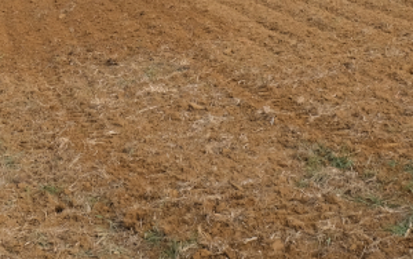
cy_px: -117
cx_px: 51
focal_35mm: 110
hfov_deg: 18.6
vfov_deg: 11.5
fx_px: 1239
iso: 160
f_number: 6.4
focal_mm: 18
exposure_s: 1/300
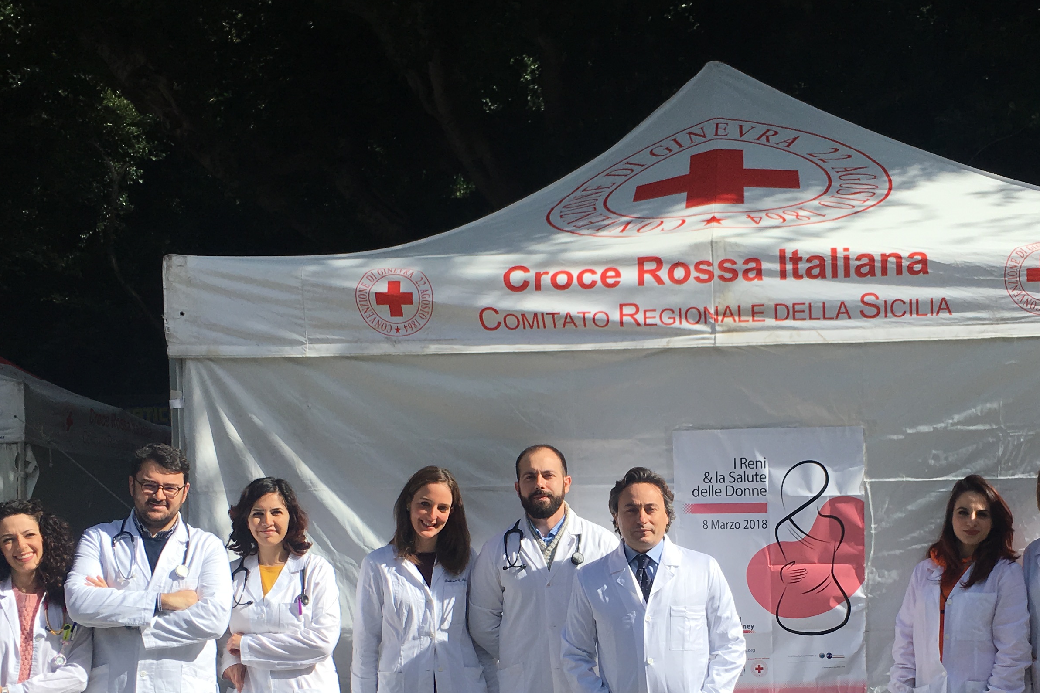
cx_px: 631
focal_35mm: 51
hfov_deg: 38.7
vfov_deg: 25.9
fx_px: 1473
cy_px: 572
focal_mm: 4.15
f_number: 2.2
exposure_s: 1/1789
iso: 25
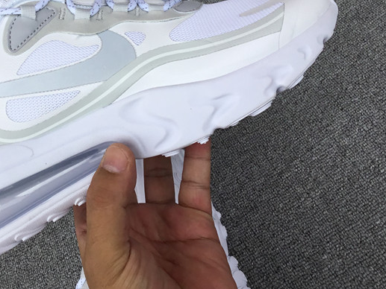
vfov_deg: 26.5
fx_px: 602
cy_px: 55
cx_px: 108
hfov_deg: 34.9
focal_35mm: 54
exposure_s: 1/413
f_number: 2.4
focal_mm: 3.3
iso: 25
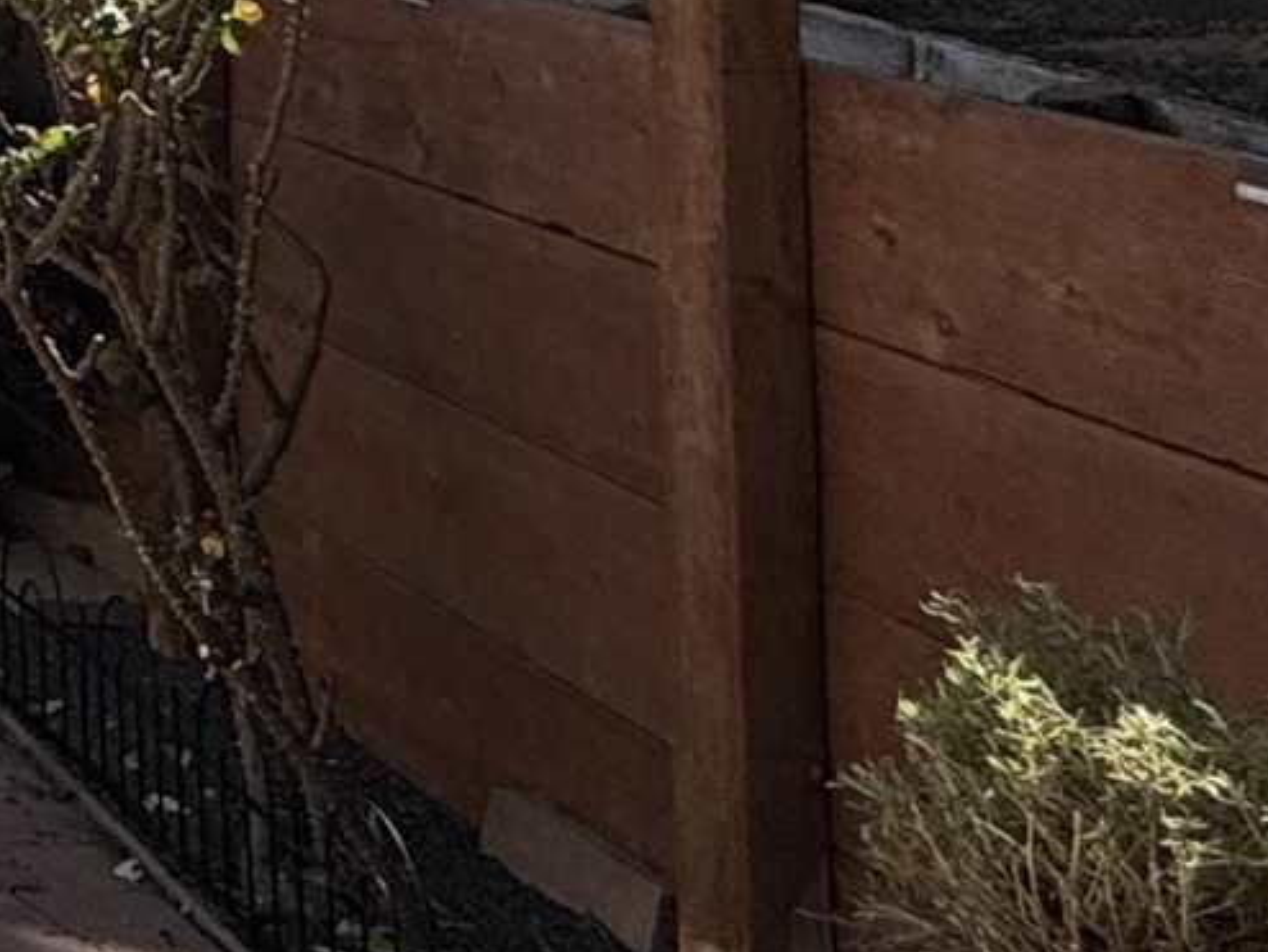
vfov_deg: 15.6
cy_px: -472
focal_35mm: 87
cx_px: -1607
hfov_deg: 15.3
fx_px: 3188
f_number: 2.2
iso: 50
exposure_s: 1/1600
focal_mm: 2.22
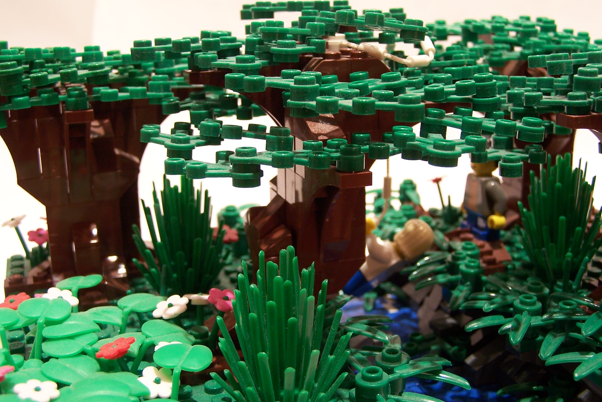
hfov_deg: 39.6
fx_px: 836
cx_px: 301
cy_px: 187
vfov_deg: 27.0
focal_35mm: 50
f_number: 3
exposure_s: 1/3
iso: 80
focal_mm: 8
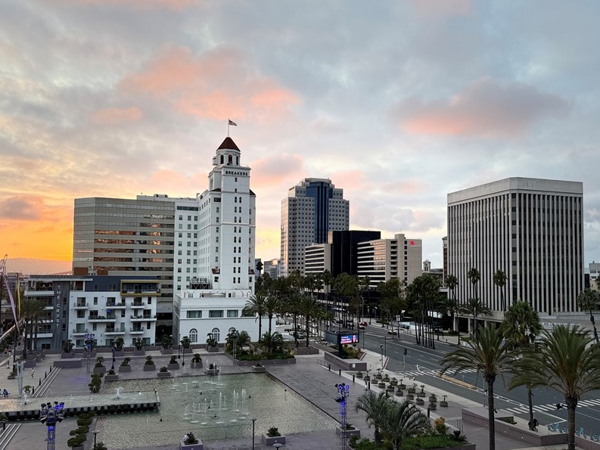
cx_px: 310
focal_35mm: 31
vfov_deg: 45.4
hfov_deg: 58.3
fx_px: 537
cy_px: 247
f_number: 1.78
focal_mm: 6.76
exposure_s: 1/372
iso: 80
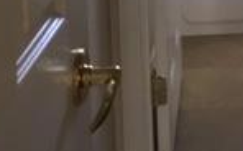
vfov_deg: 8.8
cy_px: -231
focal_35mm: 133
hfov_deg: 15.3
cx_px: 268
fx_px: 879
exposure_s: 1/30
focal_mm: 4.15
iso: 50
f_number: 2.2
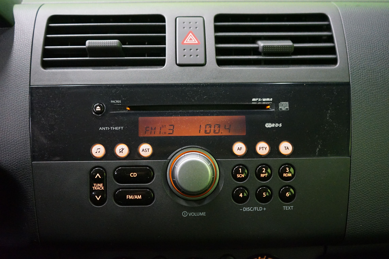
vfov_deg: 35.9
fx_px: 400
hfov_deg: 51.9
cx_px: 194
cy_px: 130
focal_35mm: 37
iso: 6400
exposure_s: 1/20
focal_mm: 37
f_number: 4
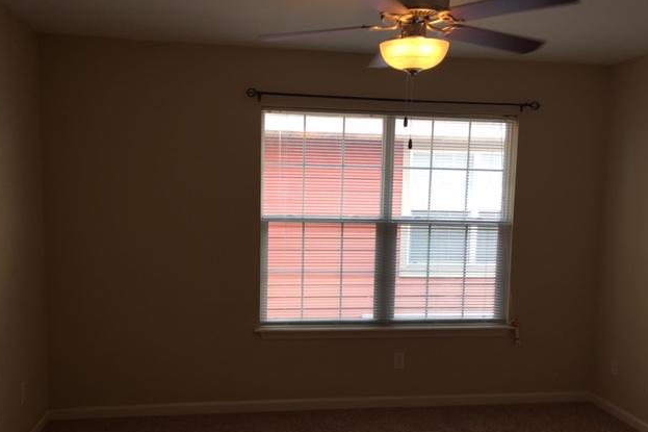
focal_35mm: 31
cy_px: 248
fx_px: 558
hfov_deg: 60.3
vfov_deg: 42.2
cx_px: 319
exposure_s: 1/124
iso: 32
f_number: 2.2
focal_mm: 4.15
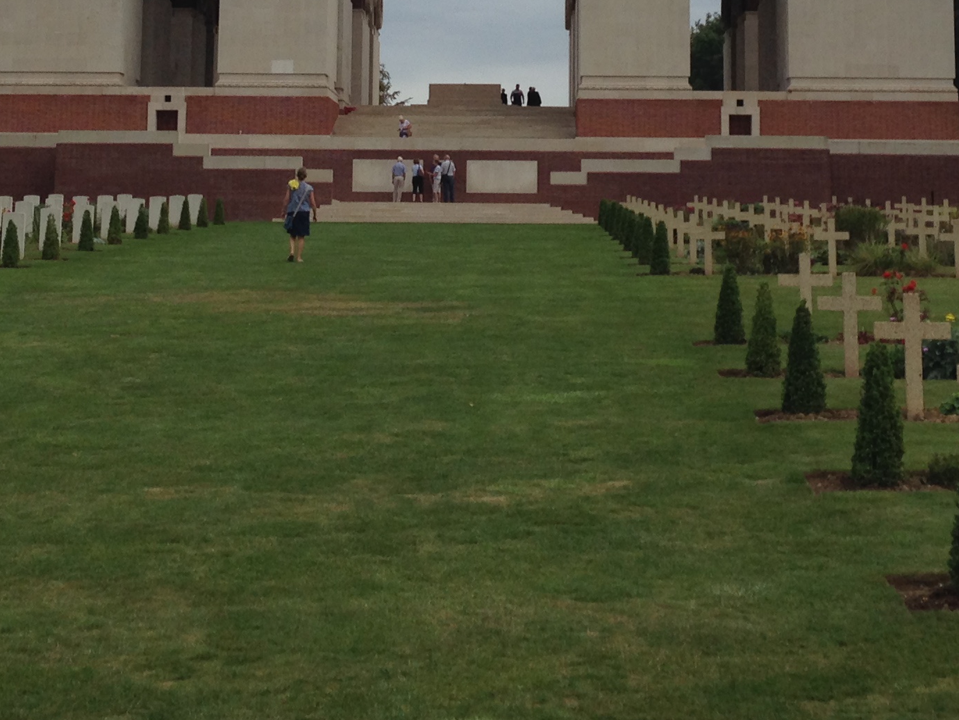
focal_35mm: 78
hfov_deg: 25.0
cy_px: -68
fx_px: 2161
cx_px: 498
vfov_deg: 18.2
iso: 50
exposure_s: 1/1695
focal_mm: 4.12
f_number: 2.4
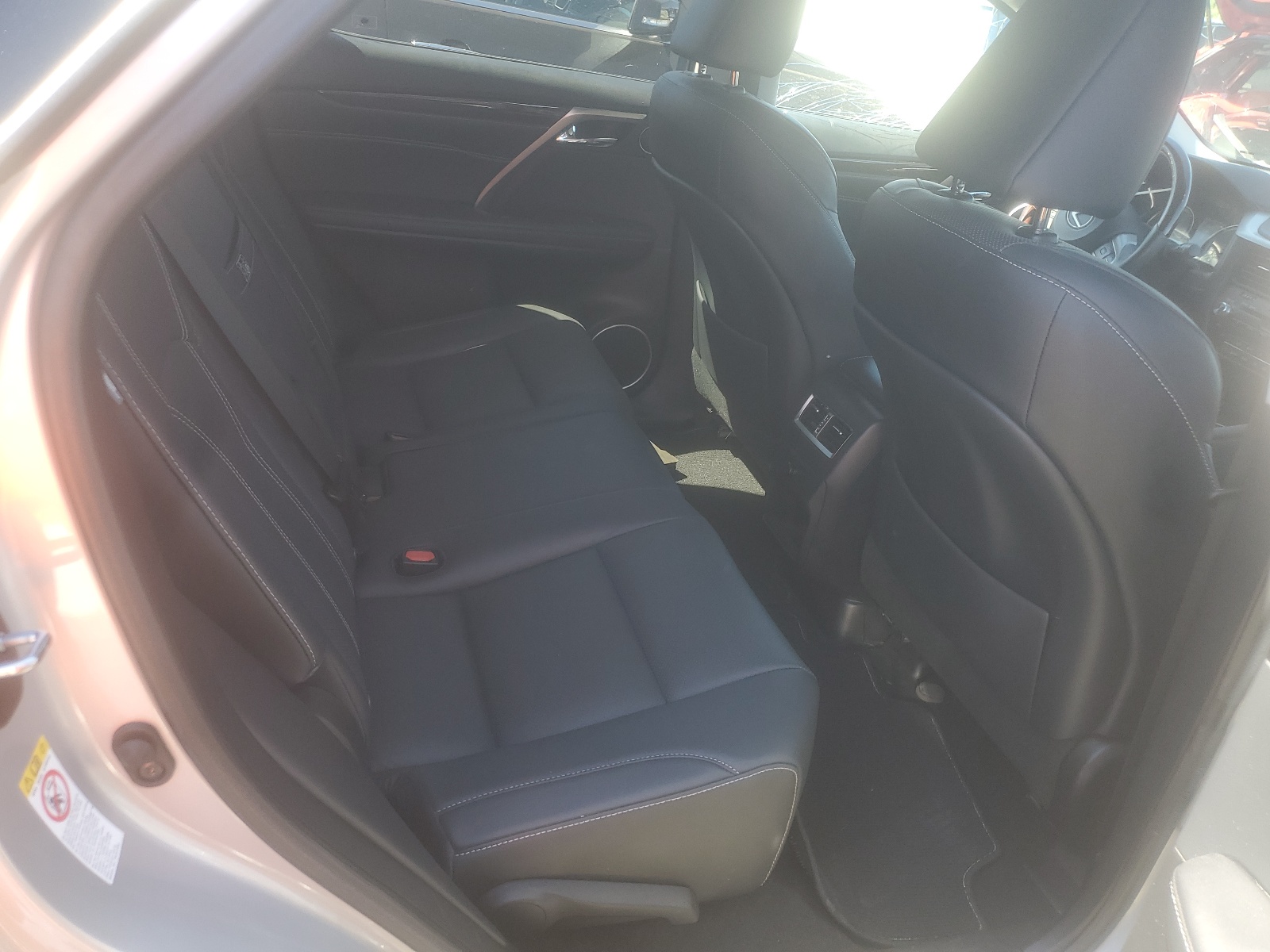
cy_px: 476
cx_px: 635
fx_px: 954
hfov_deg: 67.3
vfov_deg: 53.1
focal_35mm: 26
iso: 50
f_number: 1.5
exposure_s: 1/105
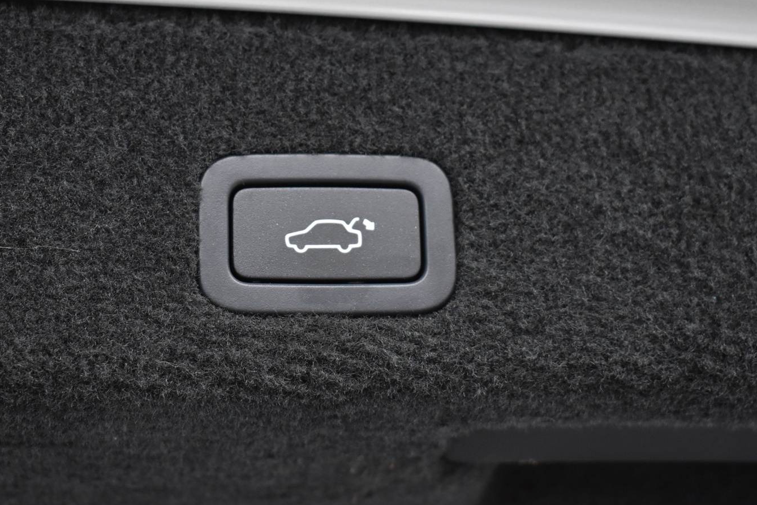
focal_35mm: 69
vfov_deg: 19.7
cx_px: 312
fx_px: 1451
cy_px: 219
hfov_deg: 29.2
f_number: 4.8
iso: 1400
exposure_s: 1/60
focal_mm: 38
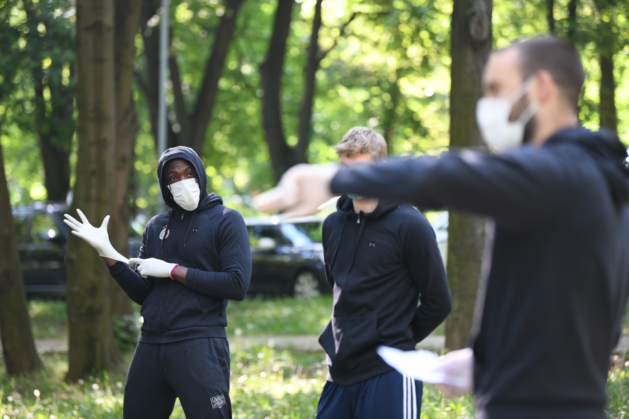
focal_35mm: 140
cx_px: 314
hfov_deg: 14.7
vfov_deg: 9.8
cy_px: 210
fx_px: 2446
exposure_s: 1/250
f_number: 2.8
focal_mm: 140
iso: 500
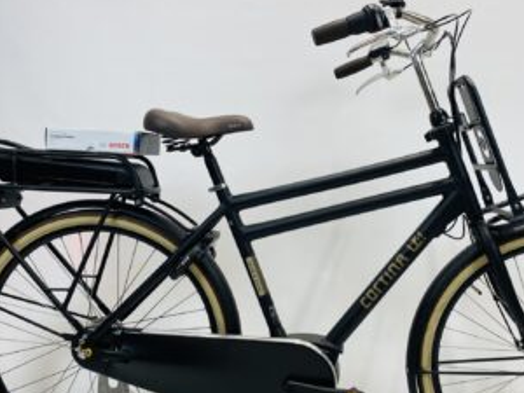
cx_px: 334
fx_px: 590
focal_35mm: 39
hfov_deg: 47.3
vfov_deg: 36.7
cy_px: 227
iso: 50
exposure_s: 1/100
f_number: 1.8
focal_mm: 4.25
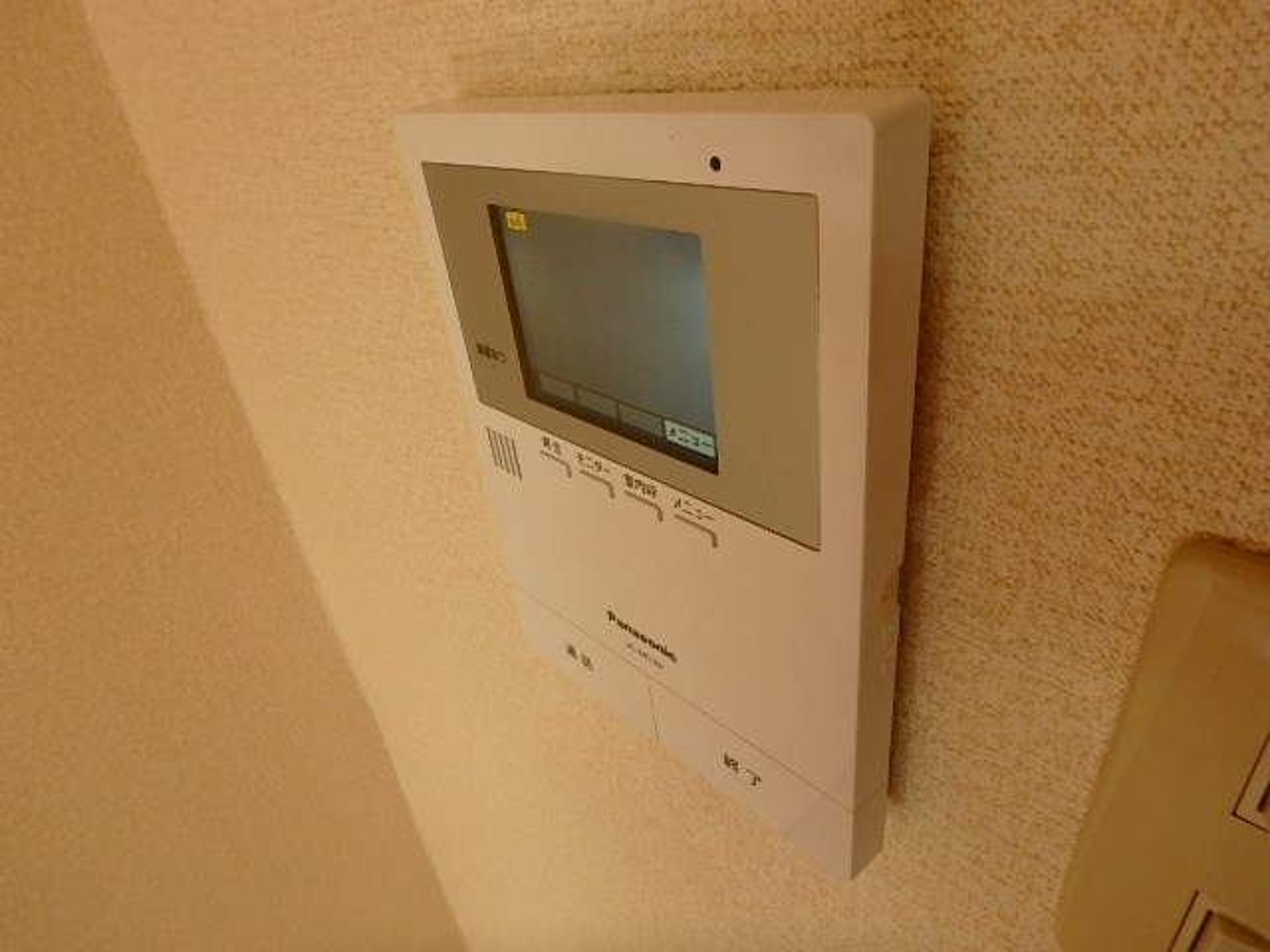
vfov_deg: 63.4
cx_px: 635
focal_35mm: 21
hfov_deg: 79.0
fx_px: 770
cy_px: 476
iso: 200
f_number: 3.5
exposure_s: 1/50
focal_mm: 3.7
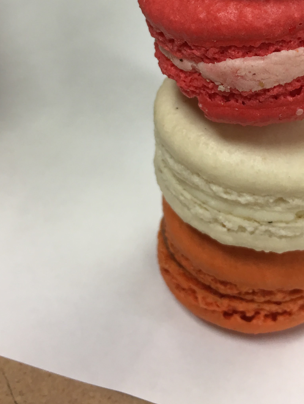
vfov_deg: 32.5
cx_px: 220
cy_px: 62
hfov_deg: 25.4
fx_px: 667
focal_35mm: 57
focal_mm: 4.15
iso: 25
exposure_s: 1/15
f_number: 2.2
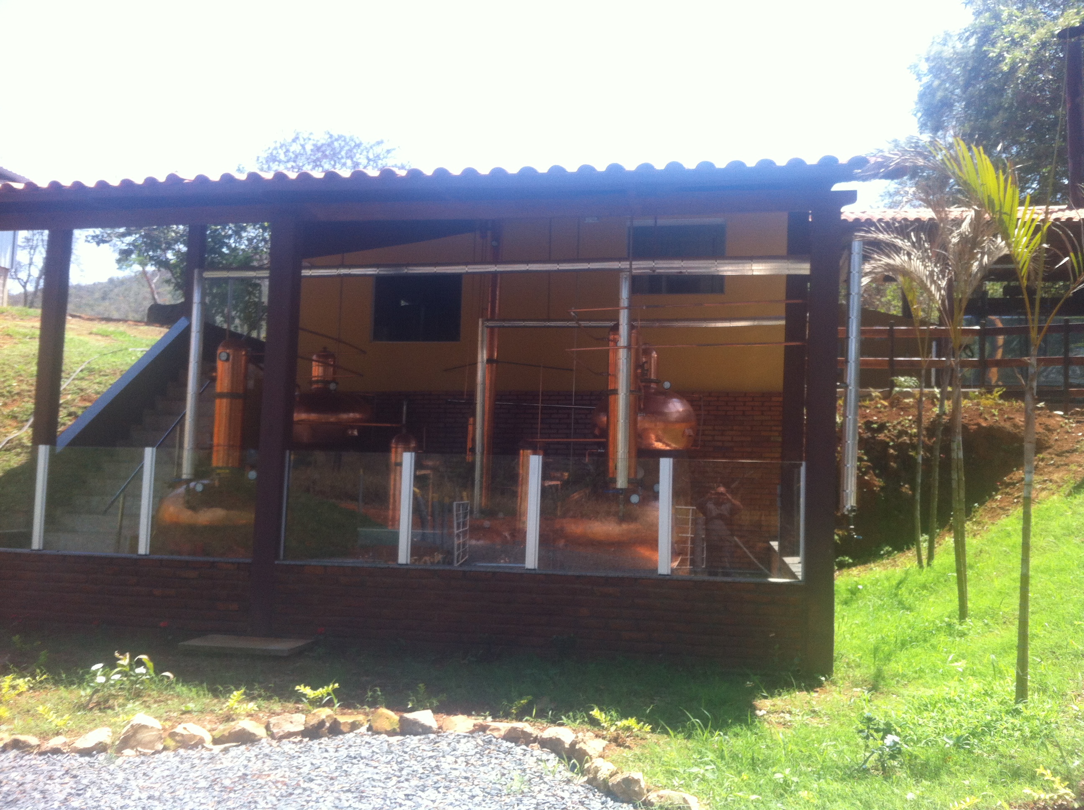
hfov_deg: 52.7
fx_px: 1094
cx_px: 542
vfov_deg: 40.6
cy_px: 405
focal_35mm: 35
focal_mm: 3.85
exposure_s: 1/335
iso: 80
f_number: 2.8
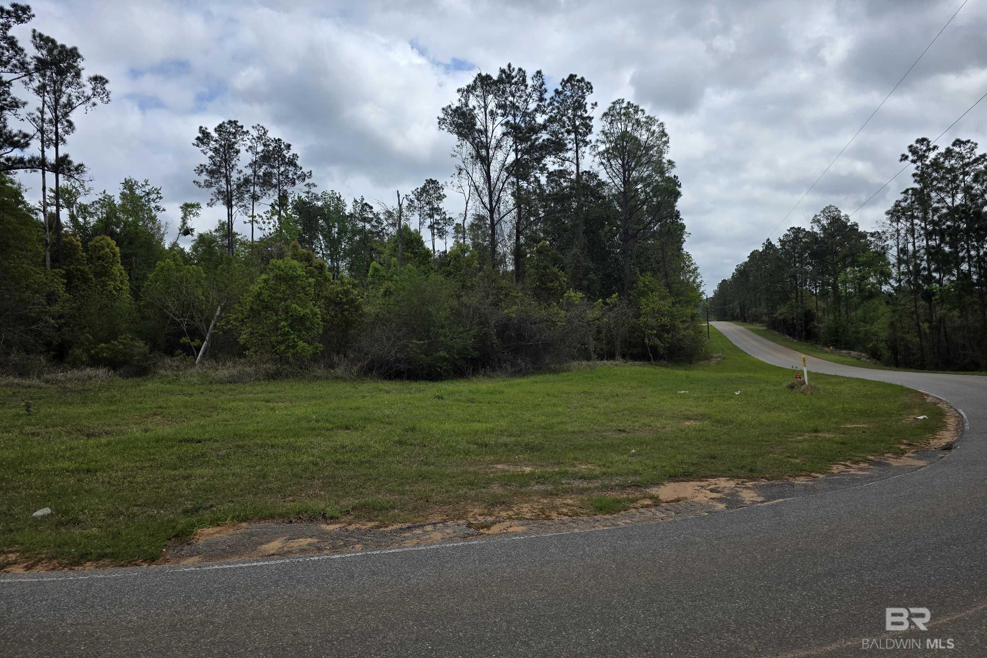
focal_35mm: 24
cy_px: 304
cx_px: 494
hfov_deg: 73.7
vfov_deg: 53.1
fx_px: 658
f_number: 1.7
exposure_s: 1/7333
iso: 80
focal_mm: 6.3
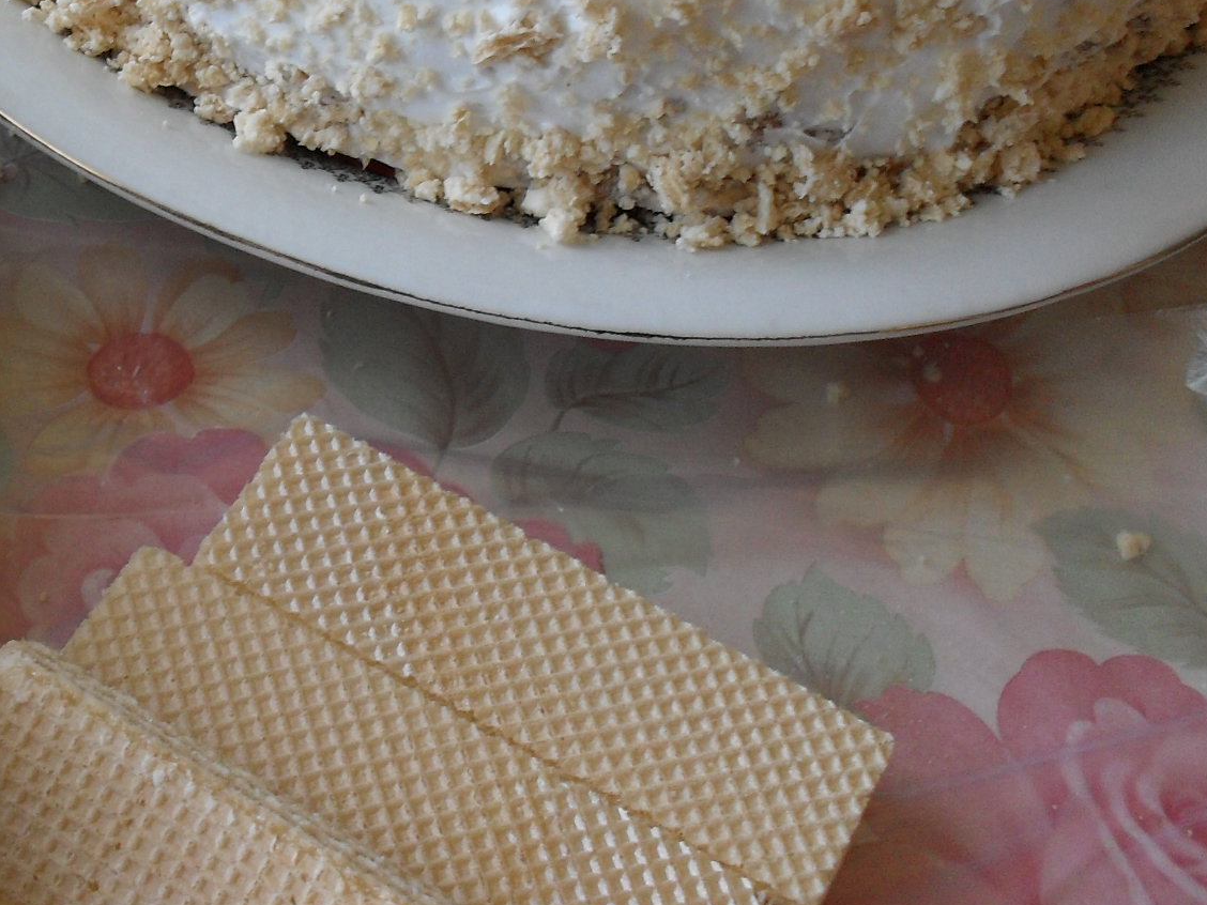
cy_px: 158
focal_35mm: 69
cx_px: 170
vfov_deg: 21.0
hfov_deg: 27.4
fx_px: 2406
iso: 80
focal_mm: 6.3
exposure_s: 1/30
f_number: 2.8
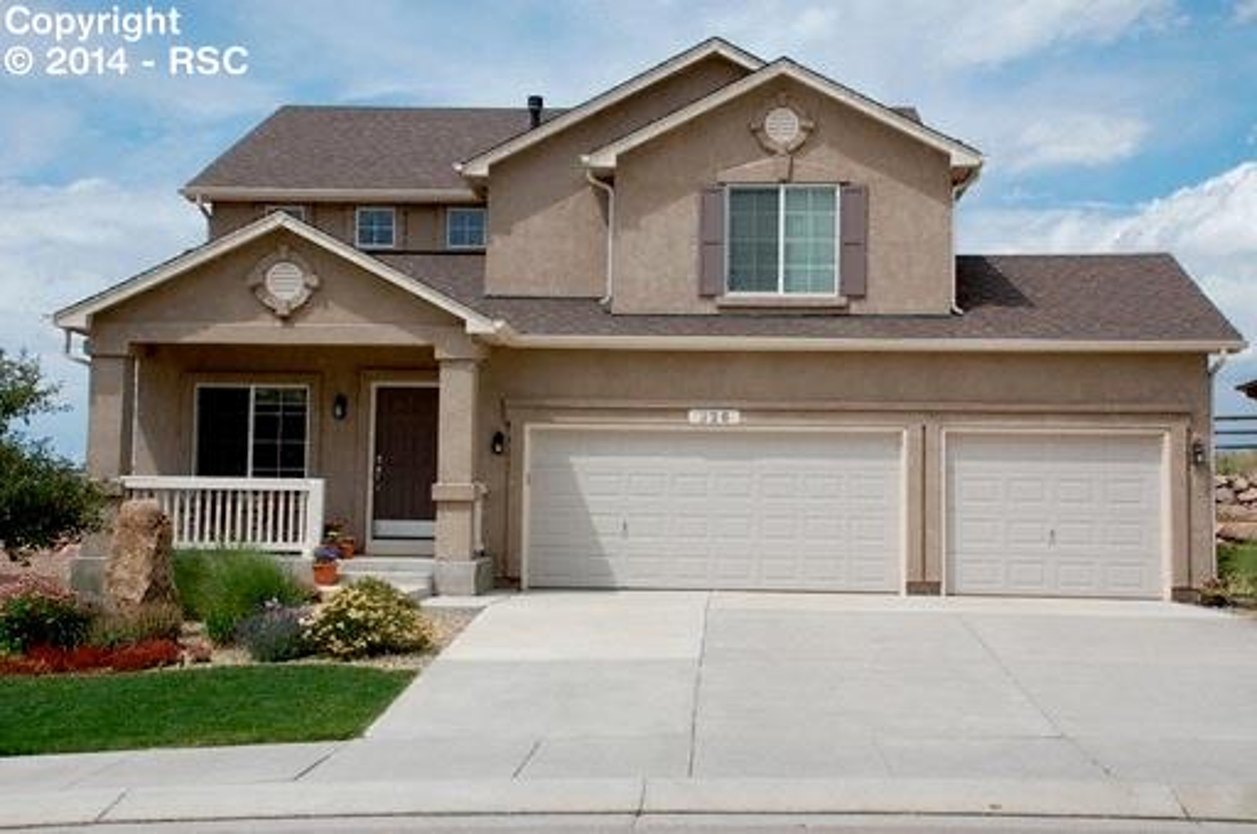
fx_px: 1622
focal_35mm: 46
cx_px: 628
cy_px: 417
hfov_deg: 42.4
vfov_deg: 28.9
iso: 200
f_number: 9
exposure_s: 1/320
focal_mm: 31
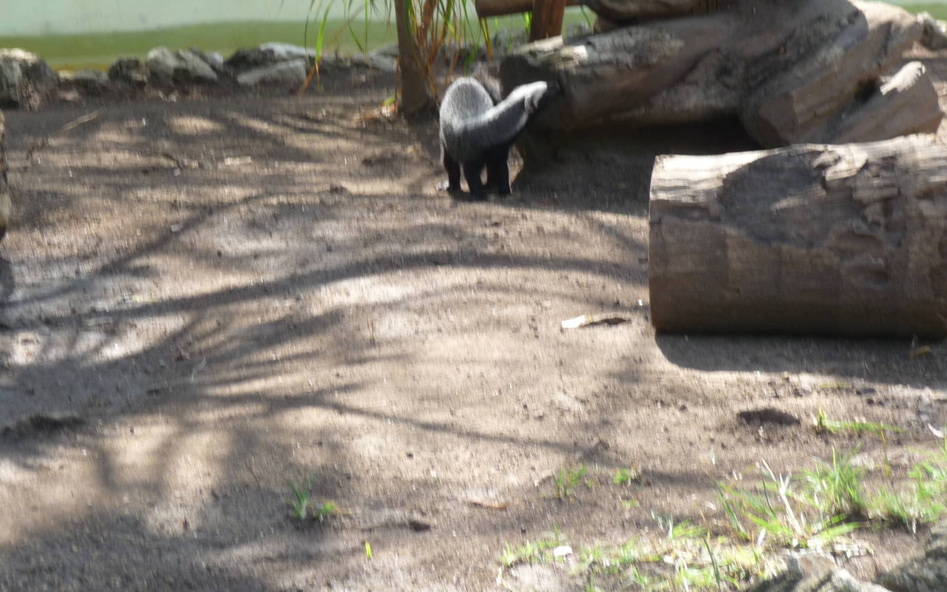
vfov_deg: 7.6
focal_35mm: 173
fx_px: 4465
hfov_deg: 12.1
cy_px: 236
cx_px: 472
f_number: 4.8
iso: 100
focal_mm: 24.1
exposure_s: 1/80
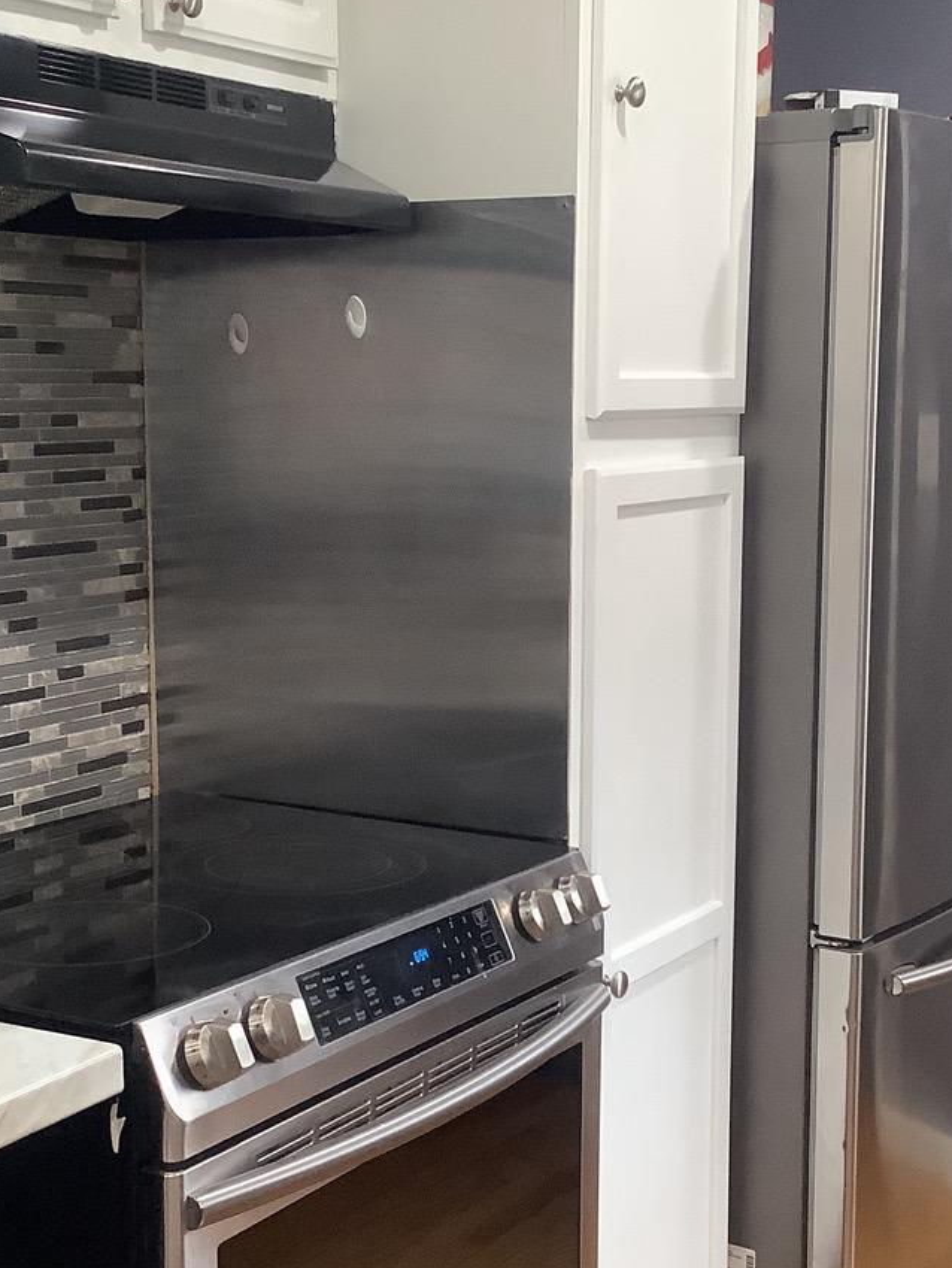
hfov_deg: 26.1
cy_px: 686
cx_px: 494
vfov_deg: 34.3
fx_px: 2052
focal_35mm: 56
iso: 250
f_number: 2.4
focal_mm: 3.3
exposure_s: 1/60
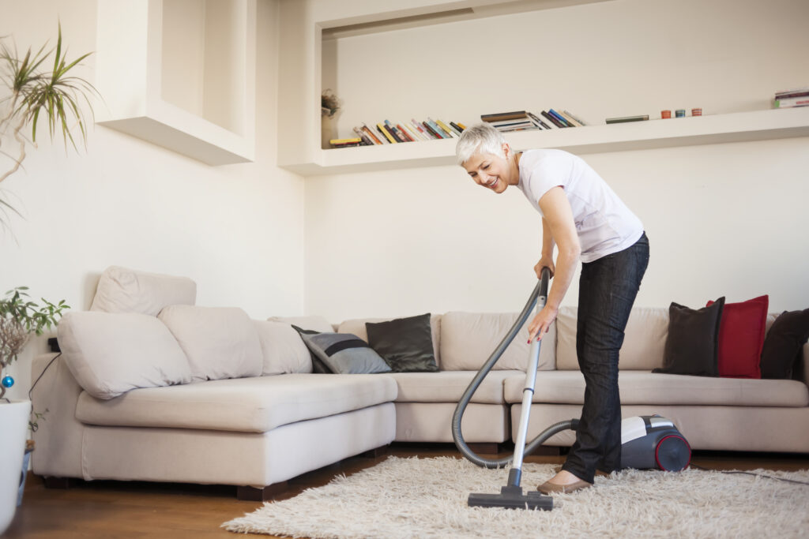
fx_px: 787
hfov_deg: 54.4
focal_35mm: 35
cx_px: 404
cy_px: 270
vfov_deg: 37.9
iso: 320
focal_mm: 35
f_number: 2.8
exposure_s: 1/160
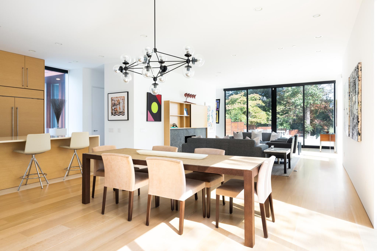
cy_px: 126
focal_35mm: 22
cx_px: 188
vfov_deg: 58.3
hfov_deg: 79.9
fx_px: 225
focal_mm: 21.5
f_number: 11
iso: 800
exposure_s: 1/160
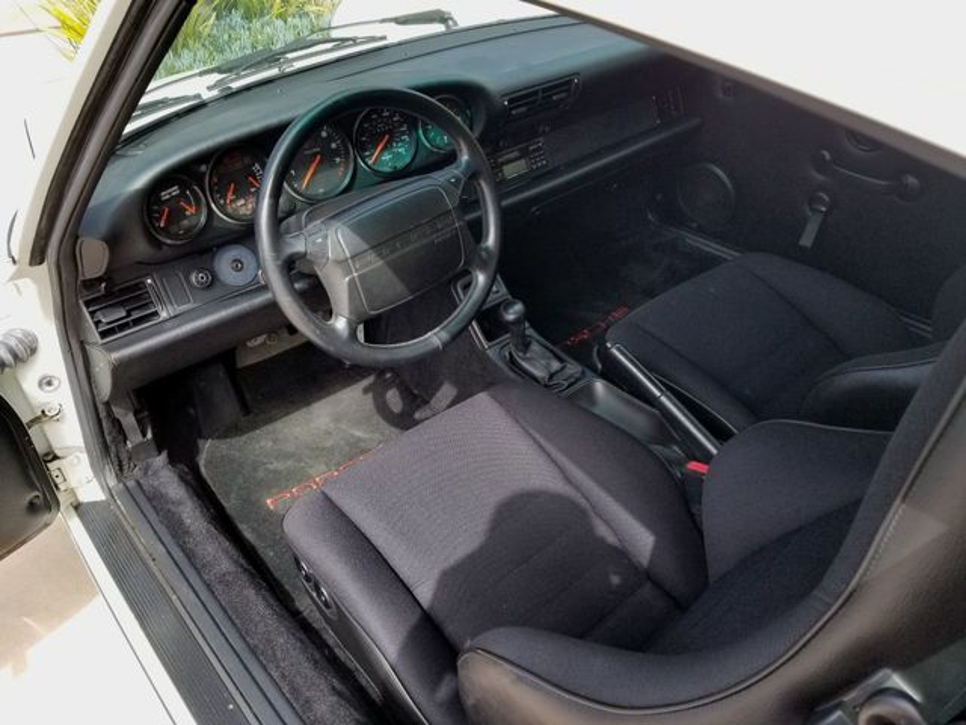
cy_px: 362
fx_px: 726
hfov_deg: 67.3
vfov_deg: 53.1
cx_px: 483
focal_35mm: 26
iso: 50
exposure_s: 1/556
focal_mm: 4.3
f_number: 1.7
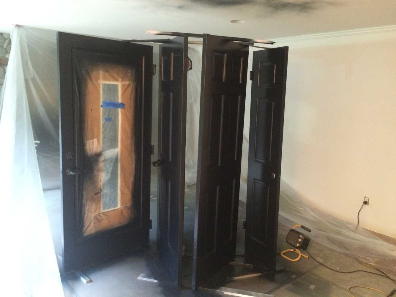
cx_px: 198
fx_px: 332
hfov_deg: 61.7
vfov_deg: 48.2
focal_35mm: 29
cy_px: 148
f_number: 2.2
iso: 640
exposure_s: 1/15
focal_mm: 4.15
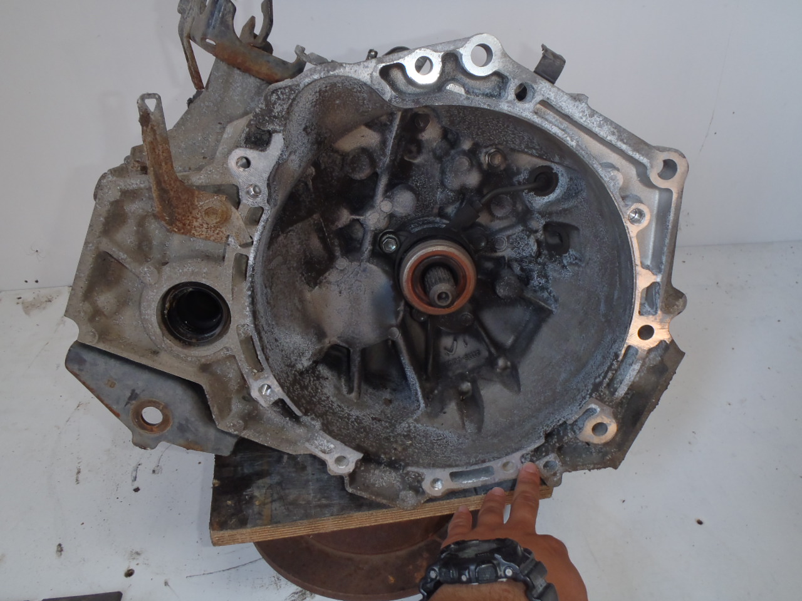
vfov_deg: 49.7
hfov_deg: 63.4
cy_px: 300
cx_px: 401
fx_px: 649
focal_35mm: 28
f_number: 3.9
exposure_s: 1/30
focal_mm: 5
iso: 100
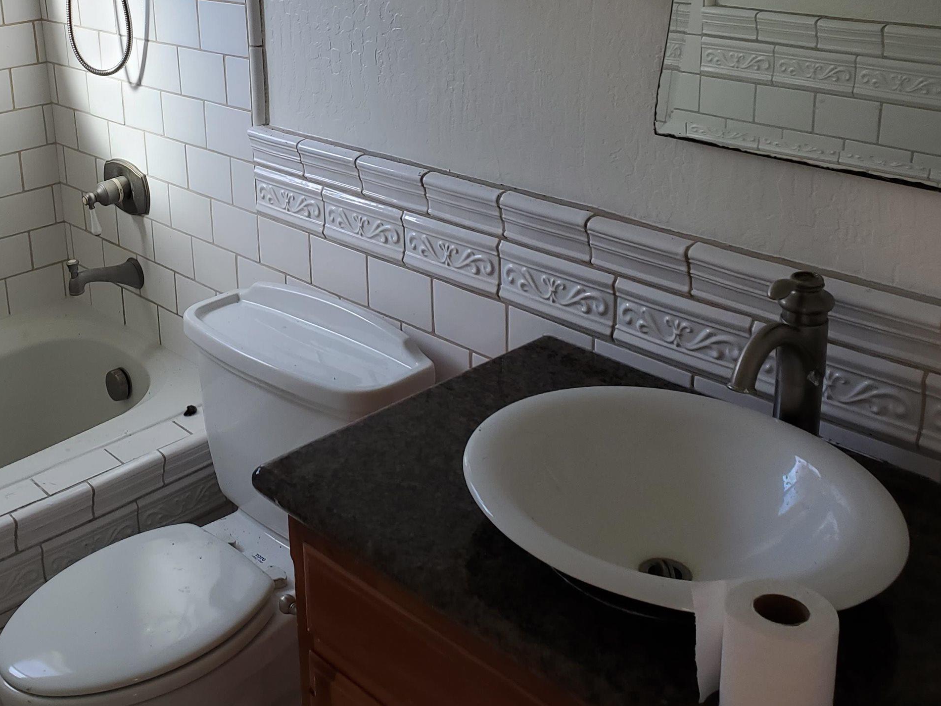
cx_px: 260
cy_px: 187
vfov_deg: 33.7
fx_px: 1142
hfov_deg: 43.6
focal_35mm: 42
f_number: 2.4
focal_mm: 4.3
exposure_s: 1/120
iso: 80
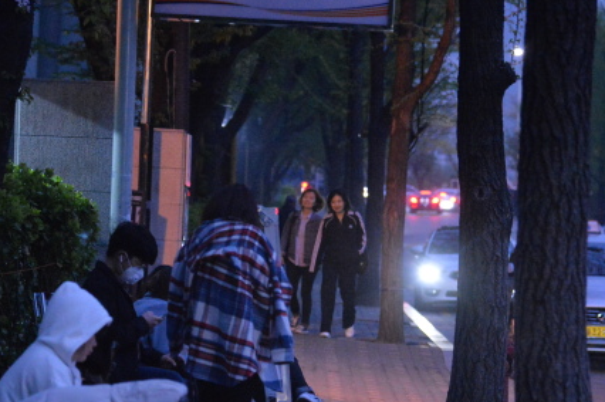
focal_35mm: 183
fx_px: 3072
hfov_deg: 11.2
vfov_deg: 7.5
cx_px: 251
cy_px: 252
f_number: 4
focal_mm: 120
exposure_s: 1/160
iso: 12800
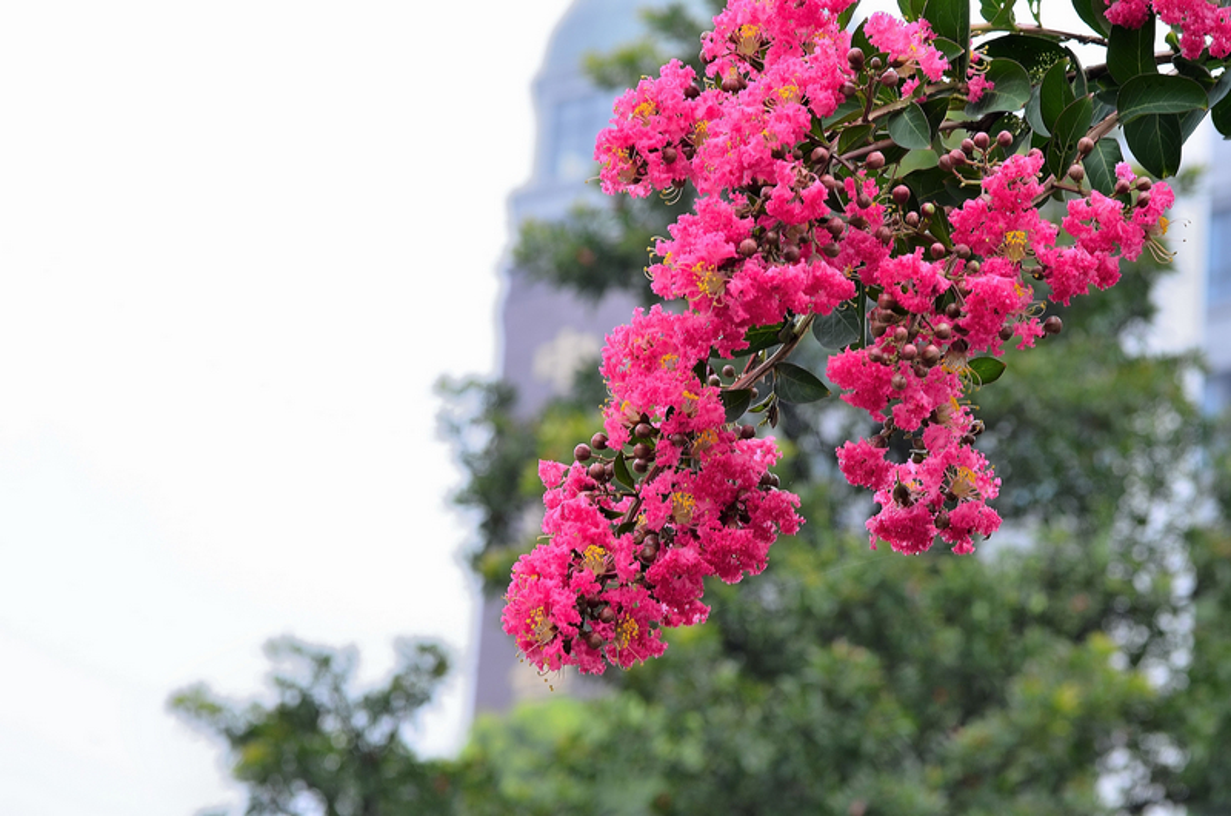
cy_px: 408
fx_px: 4607
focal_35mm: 135
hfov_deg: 15.2
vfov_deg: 10.1
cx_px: 616
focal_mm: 90
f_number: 8
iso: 100
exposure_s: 1/100
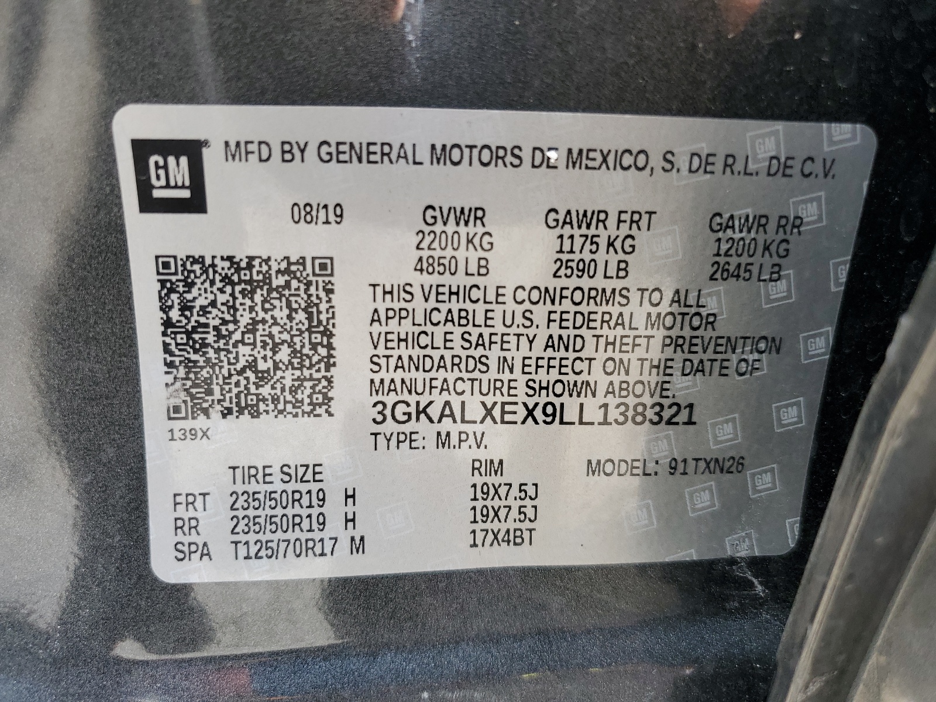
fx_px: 703
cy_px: 351
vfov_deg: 53.1
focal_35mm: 26
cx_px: 468
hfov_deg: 67.3
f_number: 1.5
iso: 50
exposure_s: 1/238
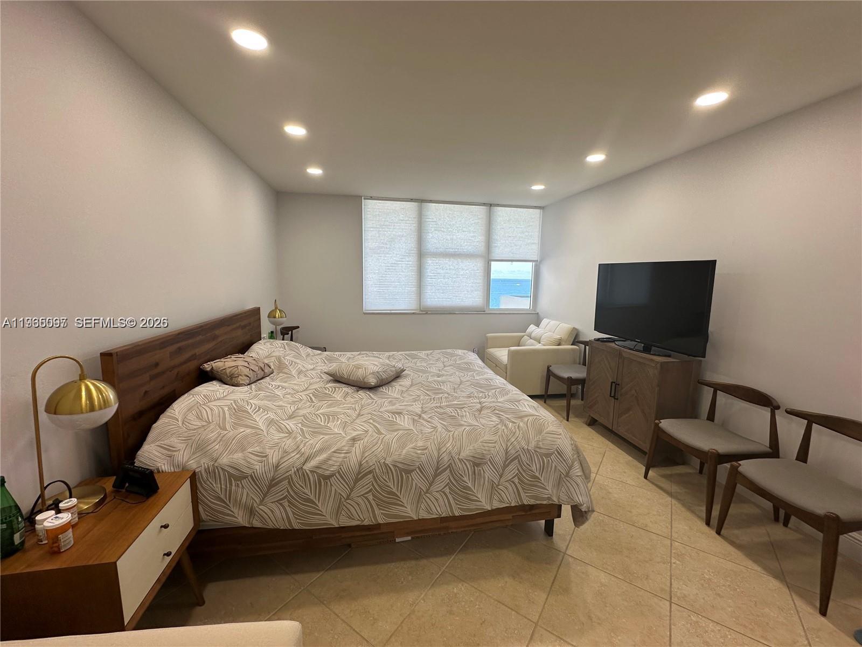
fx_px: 349
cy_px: 324
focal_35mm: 14
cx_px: 431
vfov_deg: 85.7
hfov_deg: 102.1
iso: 64
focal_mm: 2.22
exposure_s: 1/120
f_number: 2.2
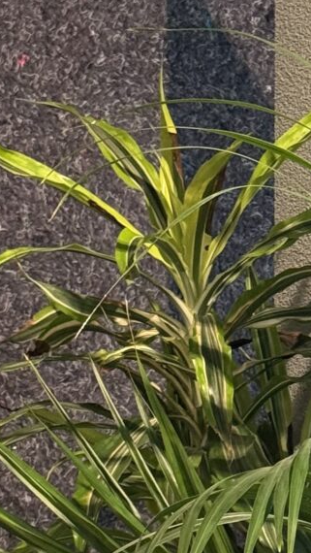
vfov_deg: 11.9
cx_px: 537
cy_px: 725
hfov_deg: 6.8
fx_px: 2578
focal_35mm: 176
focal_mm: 6.76
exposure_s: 1/50
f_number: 1.78
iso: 160
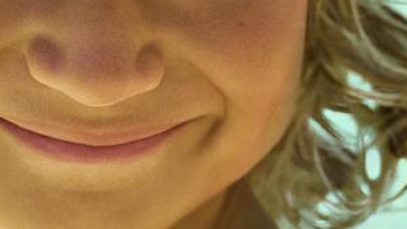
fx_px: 1856
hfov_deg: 12.5
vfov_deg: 7.0
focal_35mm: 172
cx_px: 124
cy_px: 8
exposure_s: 1/1600
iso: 200
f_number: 4
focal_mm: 58
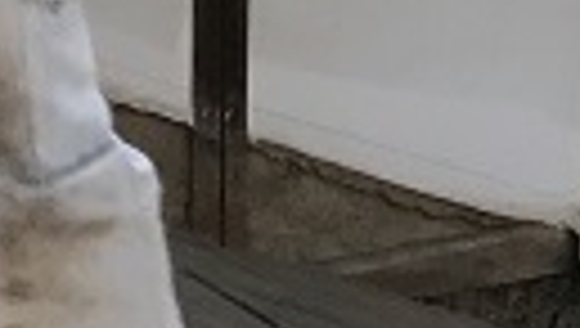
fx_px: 2618
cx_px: 198
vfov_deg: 7.1
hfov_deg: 12.6
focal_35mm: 170
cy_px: 386
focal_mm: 3.99
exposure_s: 1/15
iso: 80
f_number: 1.8
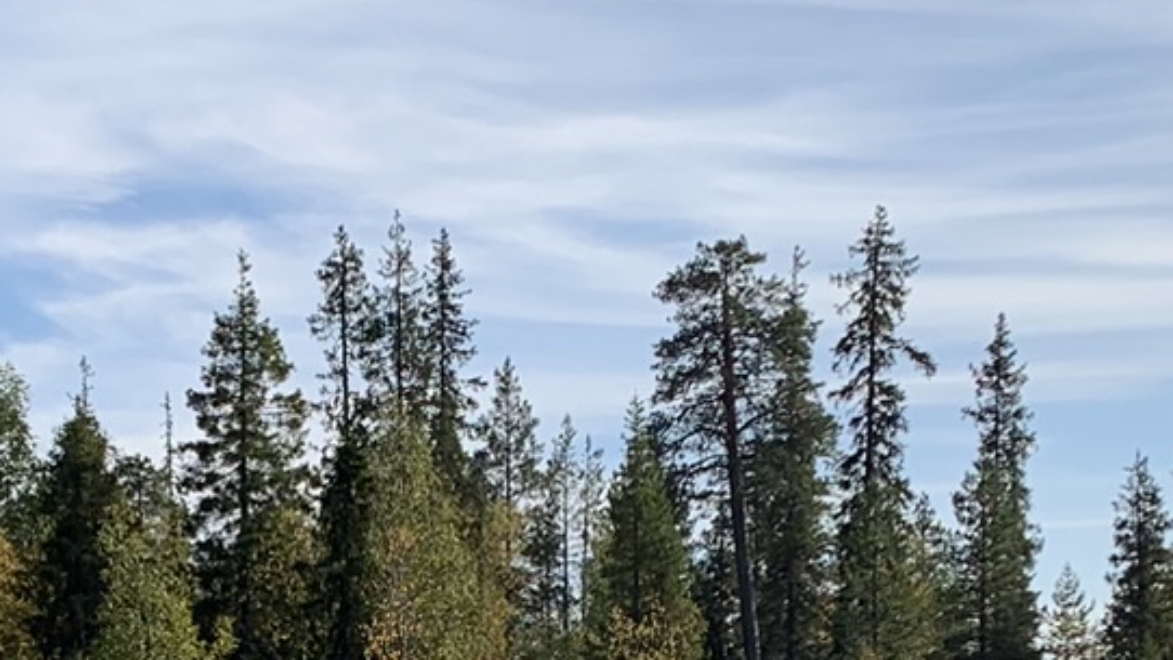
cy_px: 937
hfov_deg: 19.9
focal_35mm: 107
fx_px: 3328
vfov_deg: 11.0
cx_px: 364
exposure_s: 1/2208
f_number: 1.8
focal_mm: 4.25
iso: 25
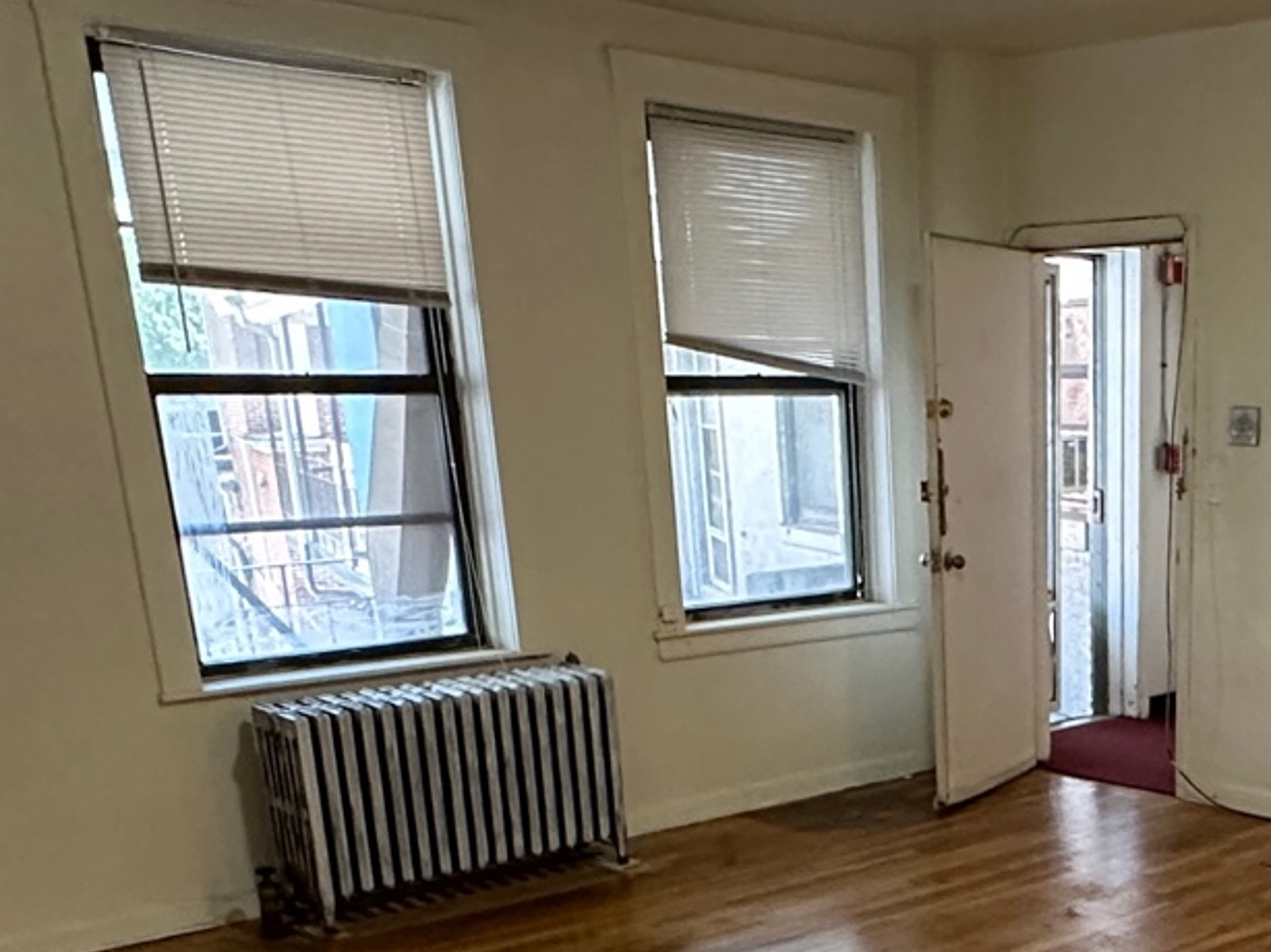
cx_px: 1107
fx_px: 1688
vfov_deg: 29.3
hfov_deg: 38.8
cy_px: 973
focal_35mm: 46
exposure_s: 1/60
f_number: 2.2
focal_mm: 2.22
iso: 500
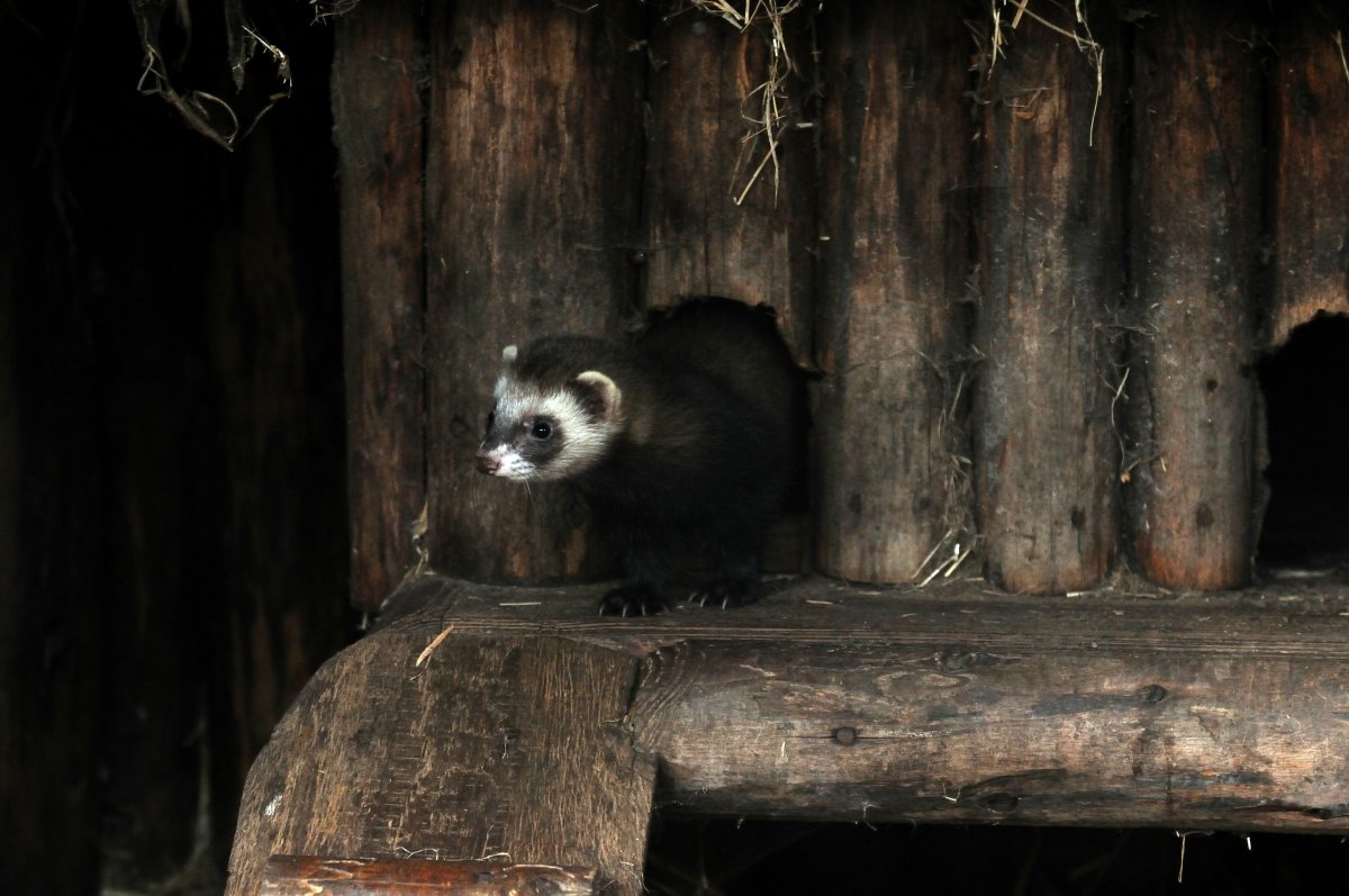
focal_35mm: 158
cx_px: 674
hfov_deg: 13.1
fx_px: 5895
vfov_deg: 8.7
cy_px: 448
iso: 800
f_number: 3.5
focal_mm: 105
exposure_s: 1/80
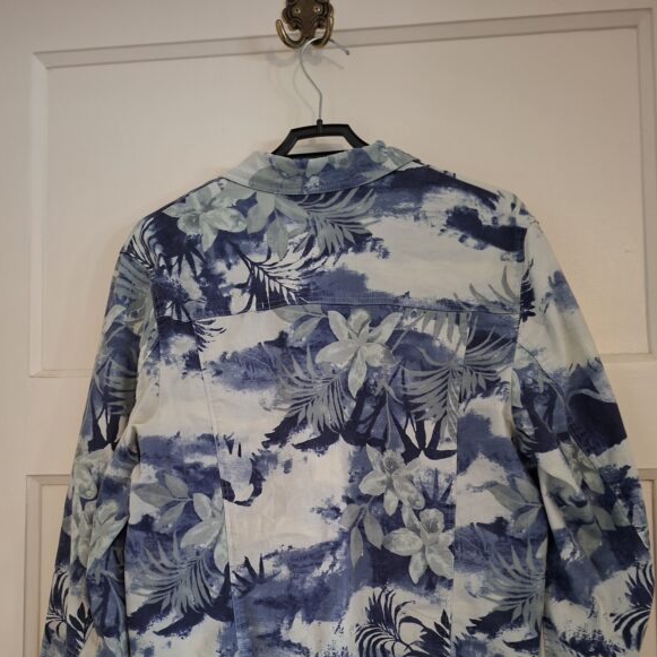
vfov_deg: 55.8
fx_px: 601
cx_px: 326
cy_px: 451
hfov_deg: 57.3
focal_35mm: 28
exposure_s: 1/24
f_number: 1.8
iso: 500
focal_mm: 5.54
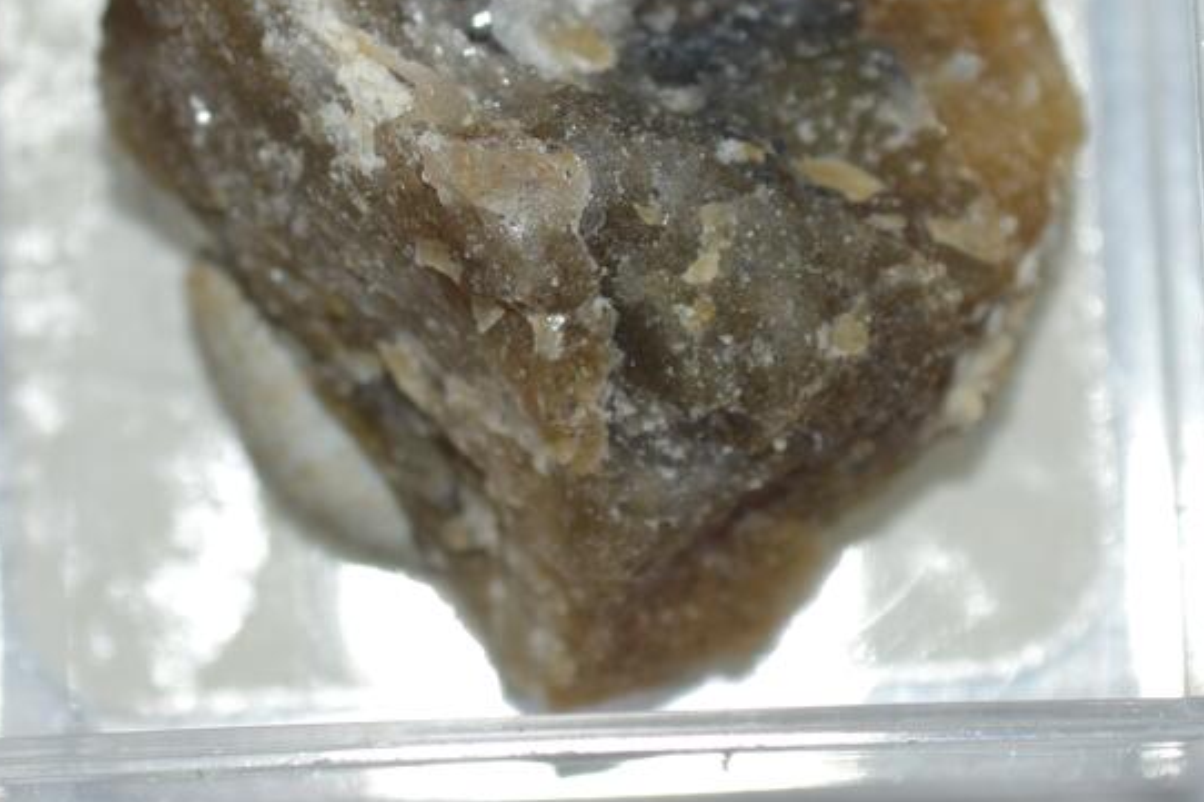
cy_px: 46
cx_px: 540
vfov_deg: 7.2
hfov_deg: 10.8
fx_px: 6357
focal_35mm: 190
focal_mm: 55
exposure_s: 1/60
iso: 100
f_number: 8
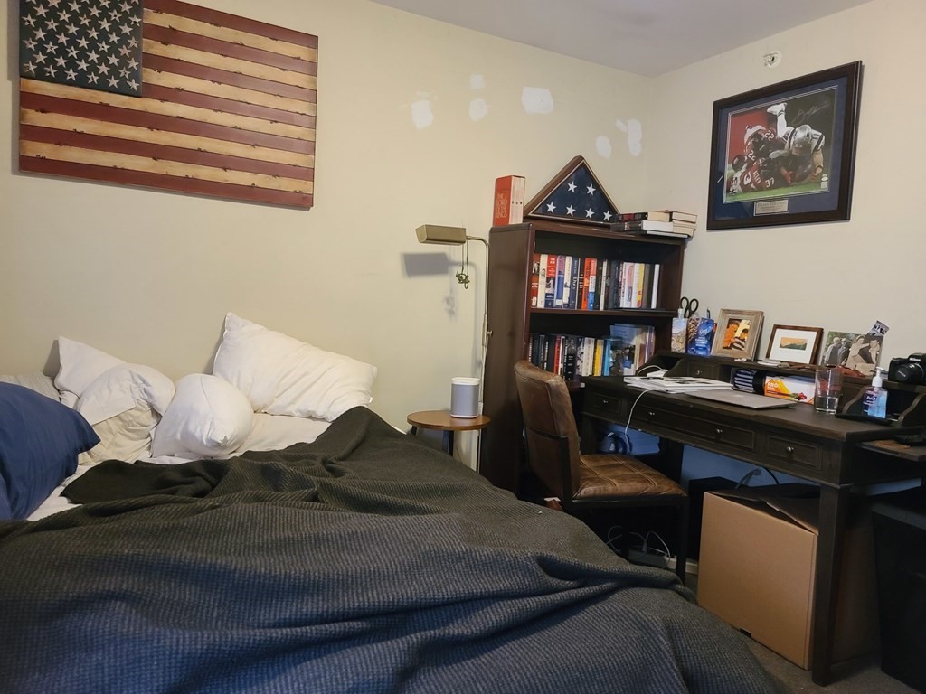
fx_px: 669
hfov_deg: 69.4
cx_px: 463
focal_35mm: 25
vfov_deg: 54.9
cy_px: 347
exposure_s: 1/39
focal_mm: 7
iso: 500
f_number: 1.8
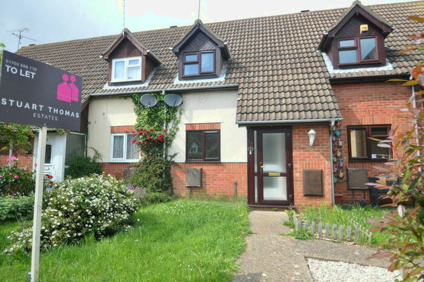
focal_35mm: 21
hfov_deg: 81.3
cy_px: 141
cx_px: 212
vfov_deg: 59.4
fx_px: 247
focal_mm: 14
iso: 1000
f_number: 4
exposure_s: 1/4000
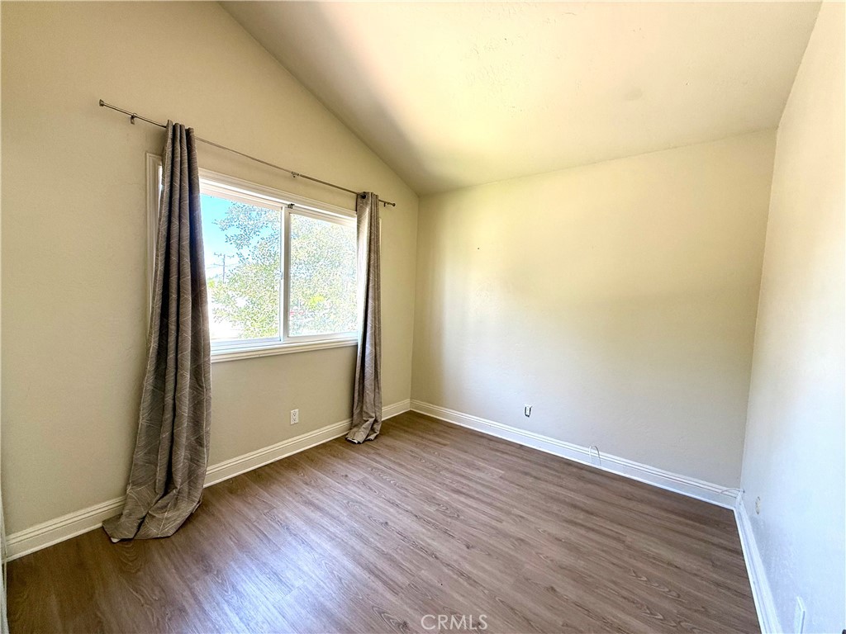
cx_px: 423
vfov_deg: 85.7
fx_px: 342
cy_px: 317
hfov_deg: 102.1
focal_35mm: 14
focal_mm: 2.22
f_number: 2.2
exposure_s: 1/99
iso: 64
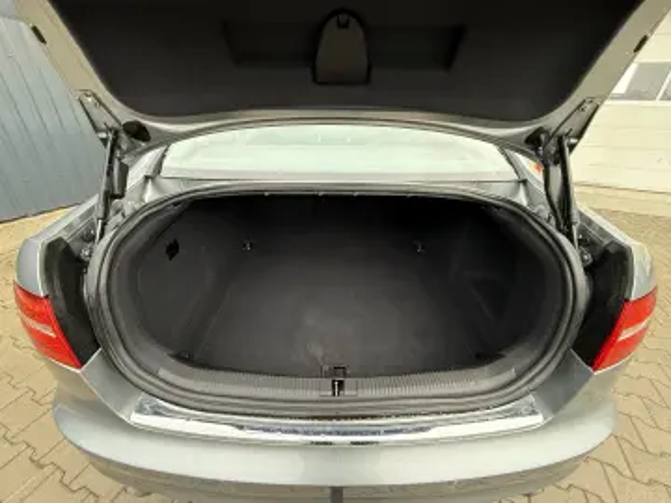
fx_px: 271
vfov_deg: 85.7
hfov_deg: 102.1
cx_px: 336
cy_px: 252
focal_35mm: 14
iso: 320
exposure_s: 1/75
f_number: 2.2
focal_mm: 2.22
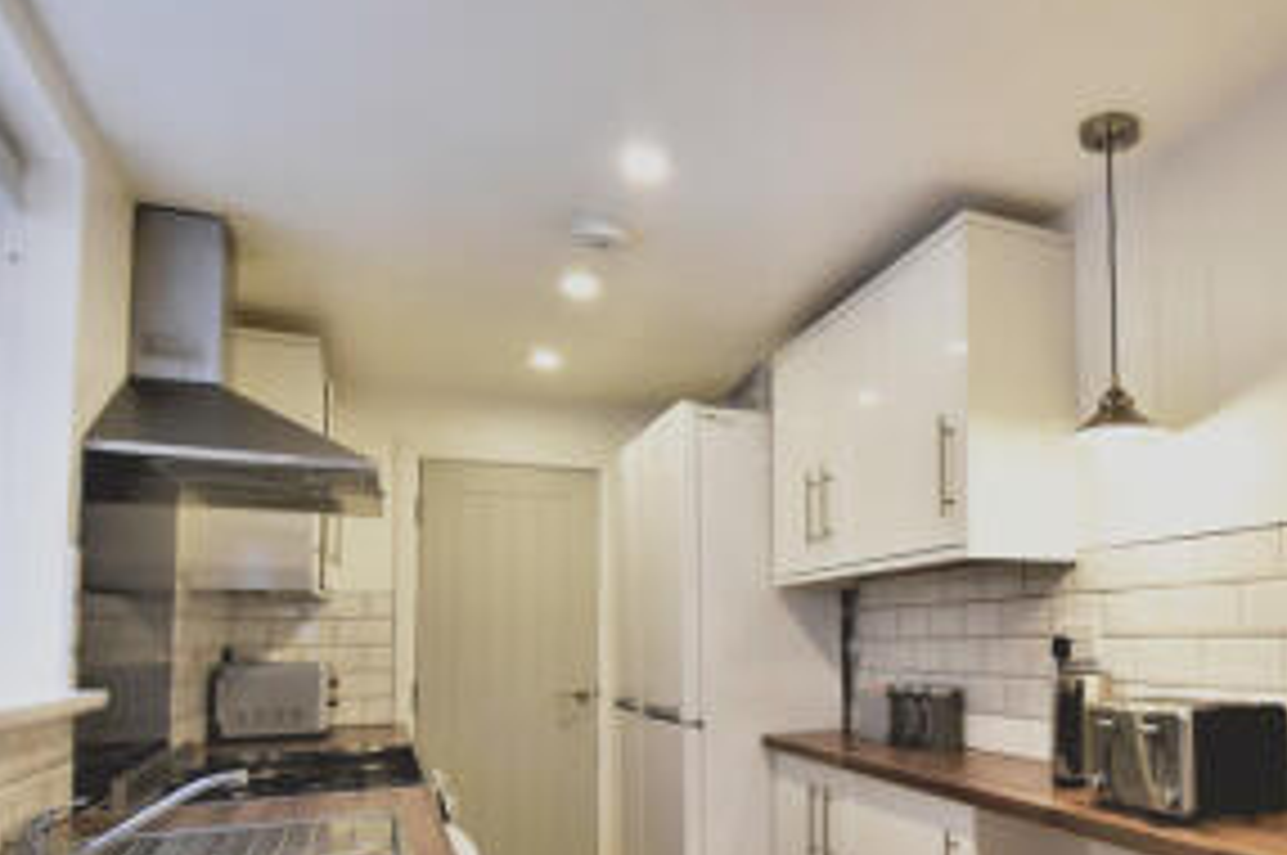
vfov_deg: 50.1
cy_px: 583
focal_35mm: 25
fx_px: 893
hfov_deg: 68.2
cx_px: 922
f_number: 4.5
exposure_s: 1/80
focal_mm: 10
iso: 800
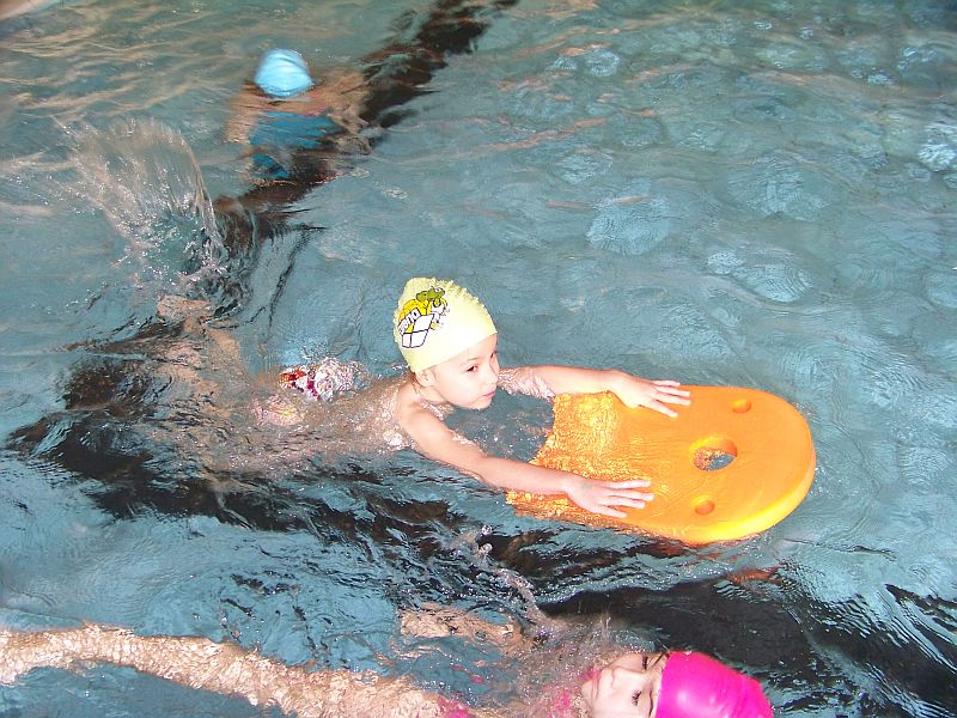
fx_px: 1189
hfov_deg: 43.9
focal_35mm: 43
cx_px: 478
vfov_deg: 33.6
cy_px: 359
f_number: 2.8
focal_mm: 6.75
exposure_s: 1/60
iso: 200
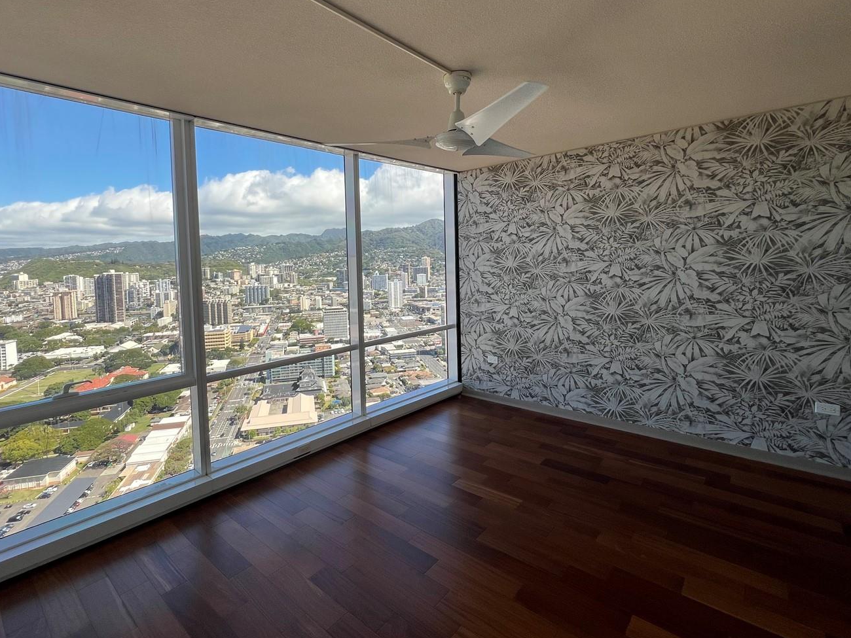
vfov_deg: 77.8
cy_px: 280
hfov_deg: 94.4
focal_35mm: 16
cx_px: 405
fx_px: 393
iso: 32
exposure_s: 1/201
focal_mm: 1.57
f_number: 1.8
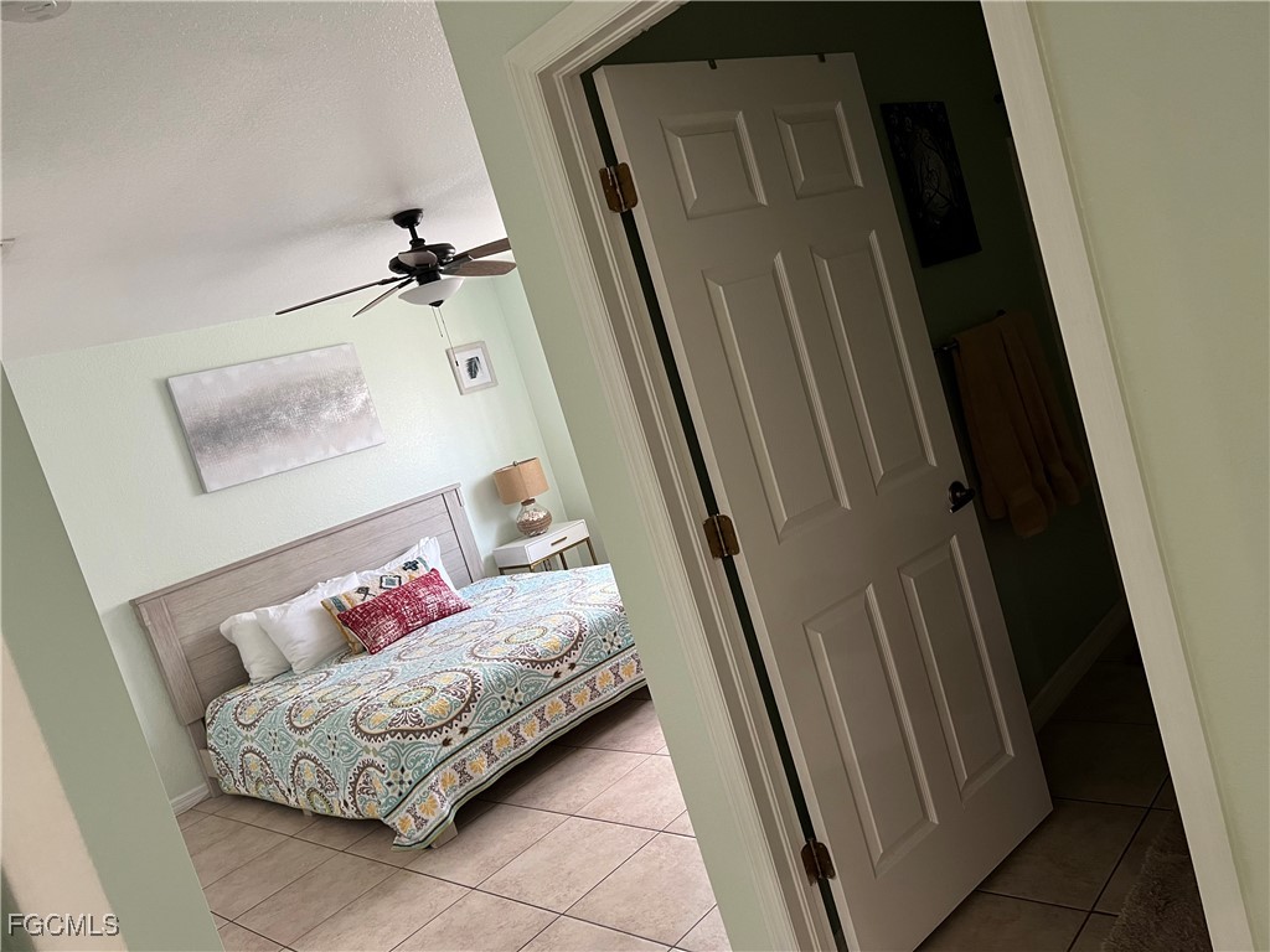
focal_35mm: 26
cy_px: 476
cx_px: 635
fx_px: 954
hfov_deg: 67.3
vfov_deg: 53.1
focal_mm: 5.7
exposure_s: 1/60
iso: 250
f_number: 1.5
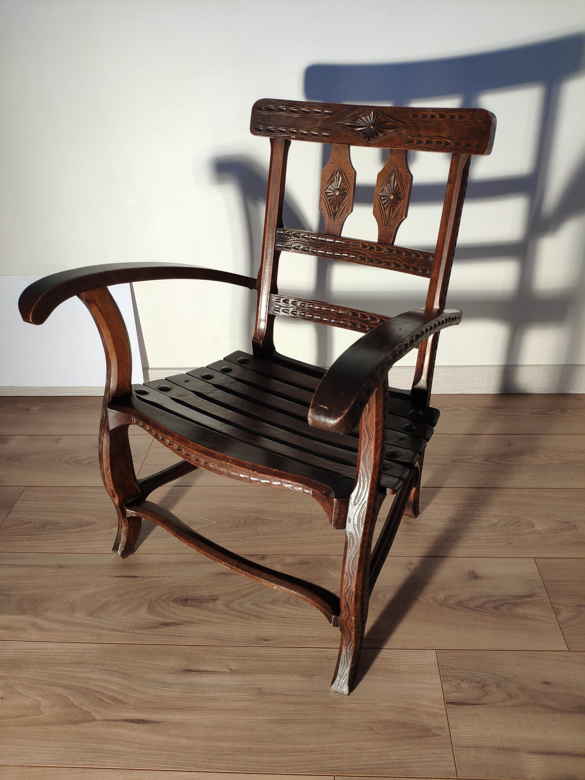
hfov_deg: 63.4
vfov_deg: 79.0
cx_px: 292
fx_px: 473
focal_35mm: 21
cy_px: 390
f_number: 1.8
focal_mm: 4.22
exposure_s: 1/100
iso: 268
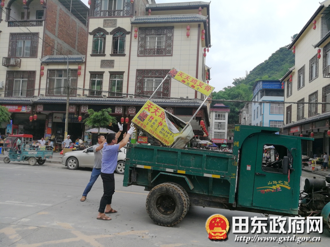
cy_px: 124
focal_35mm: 27
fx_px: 257
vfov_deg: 51.4
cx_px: 165
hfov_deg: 65.3
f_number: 1.8
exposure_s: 1/773
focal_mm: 3.95
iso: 50
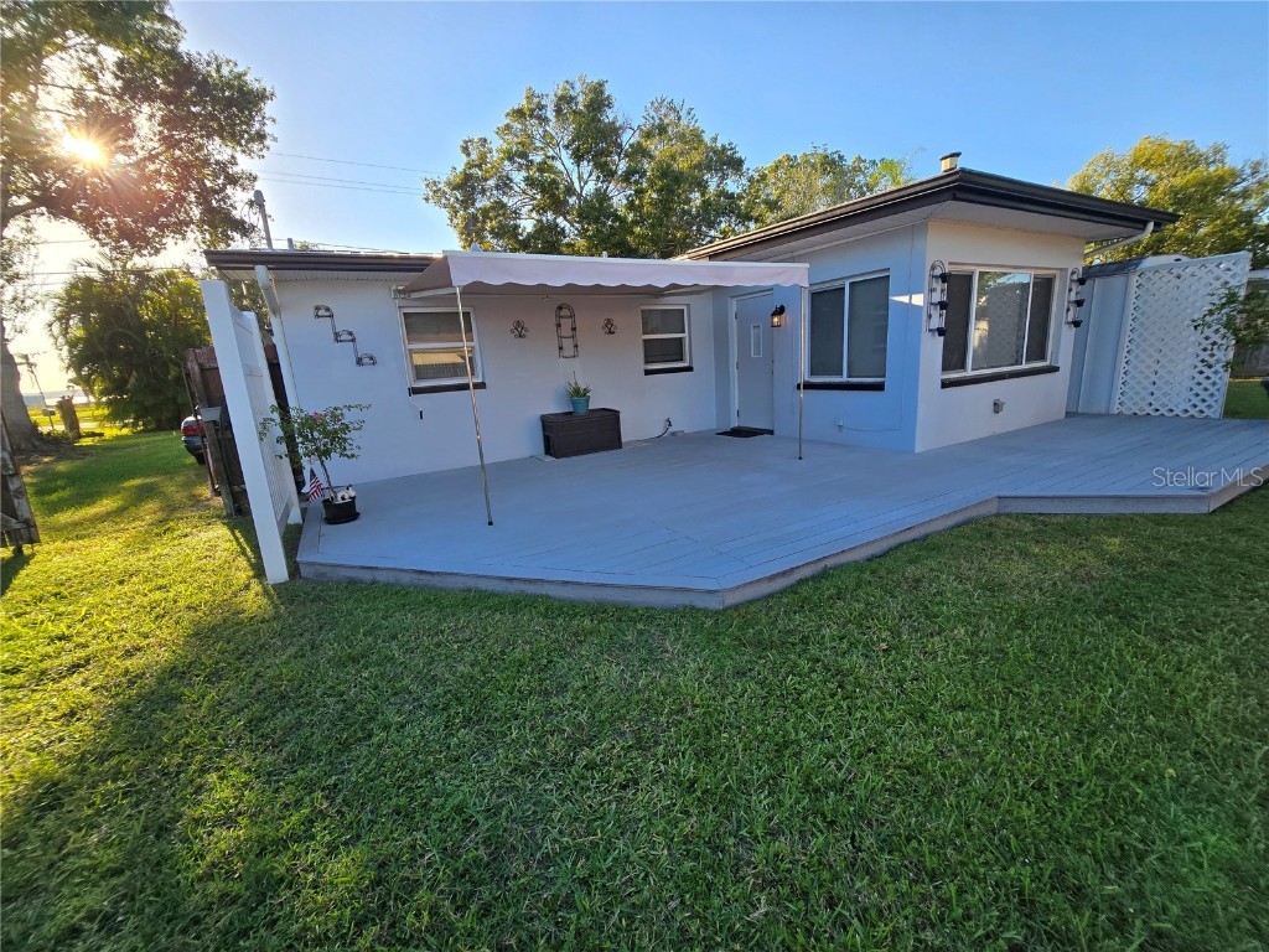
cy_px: 476
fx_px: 477
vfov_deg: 89.9
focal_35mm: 13
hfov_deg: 106.2
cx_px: 634
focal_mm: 2.2
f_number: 2.2
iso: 50
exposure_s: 1/812
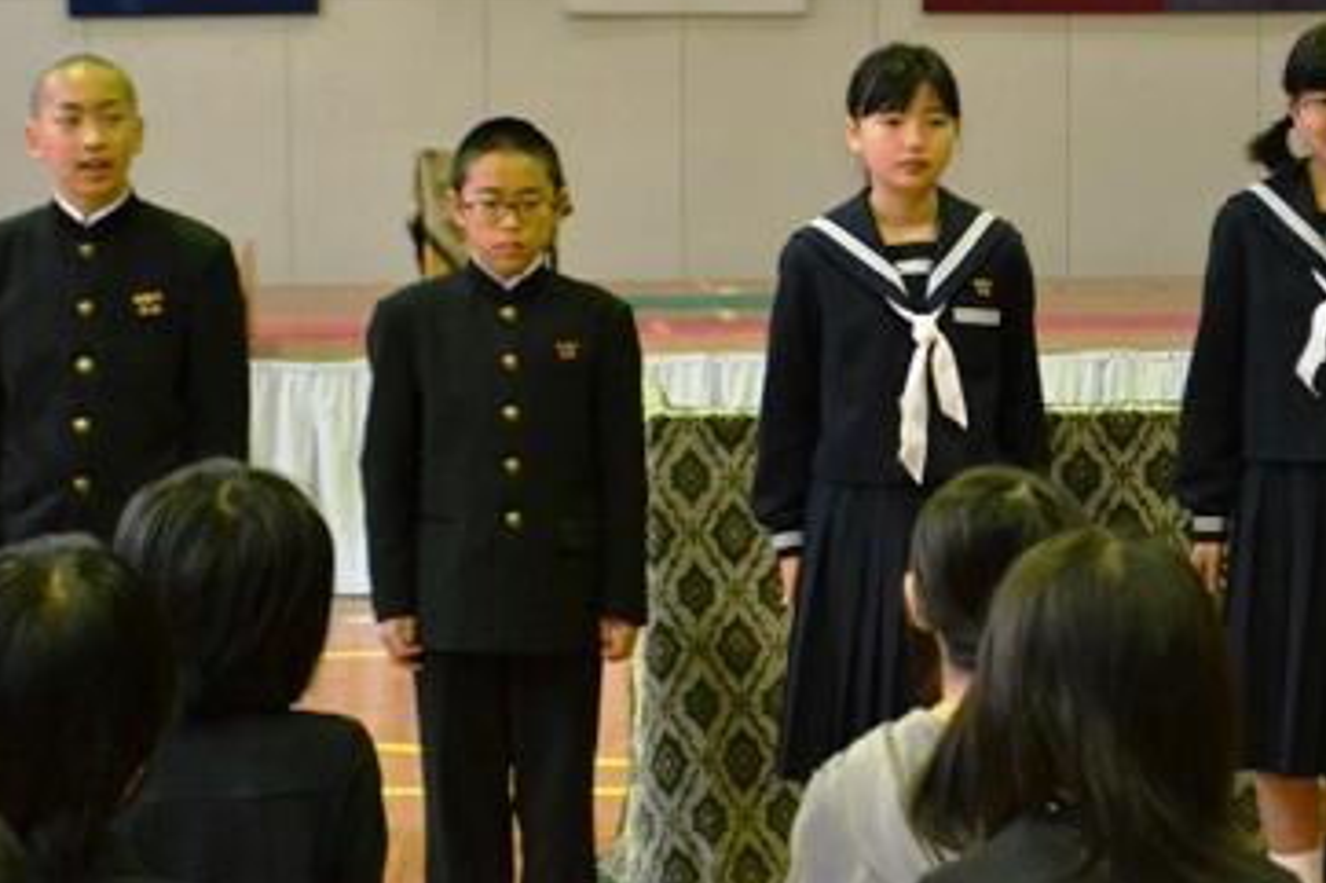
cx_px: 729
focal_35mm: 84
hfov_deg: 24.3
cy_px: 383
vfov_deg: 16.3
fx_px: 3078
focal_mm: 45
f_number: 5.3
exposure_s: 1/60
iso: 3200
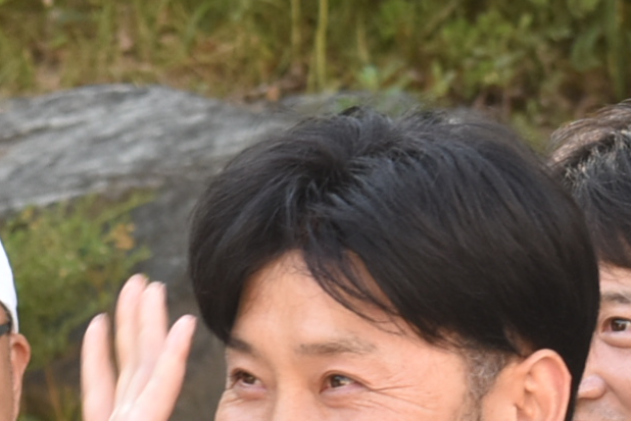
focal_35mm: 508
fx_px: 8910
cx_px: -5
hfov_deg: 4.1
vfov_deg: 2.7
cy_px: 560
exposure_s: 1/200
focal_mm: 70
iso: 400
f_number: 7.1
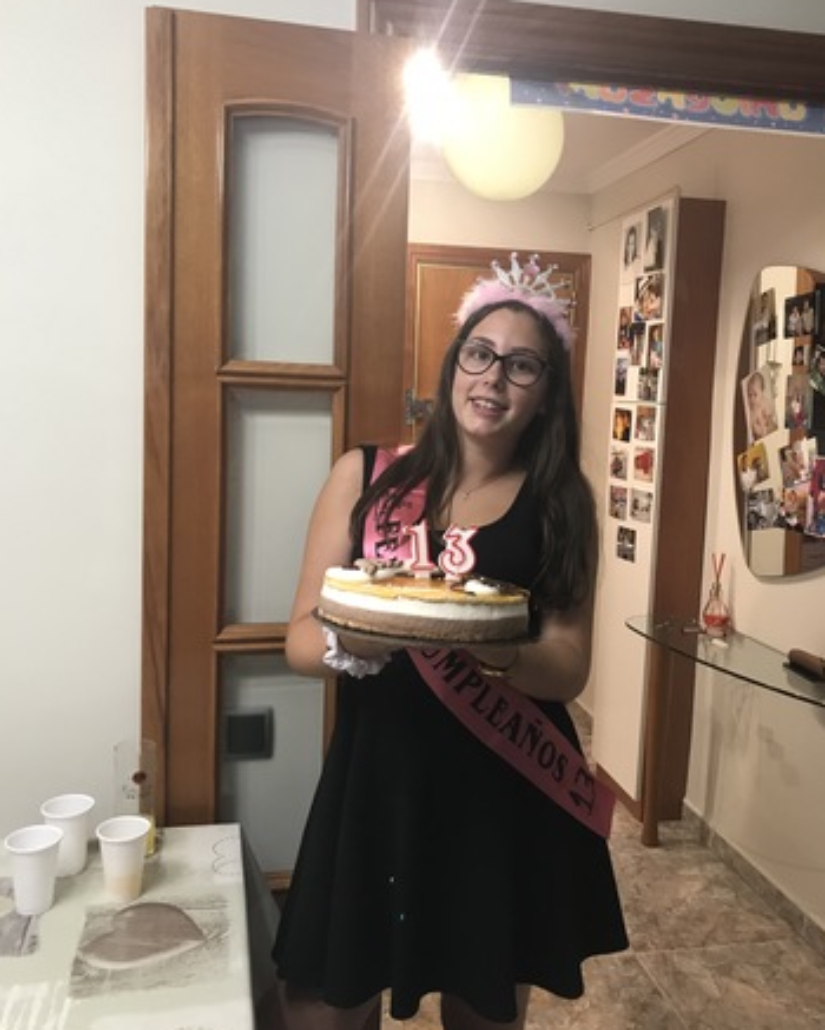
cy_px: 497
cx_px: 412
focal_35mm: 30
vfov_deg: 58.7
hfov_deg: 48.5
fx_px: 915
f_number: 1.8
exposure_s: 1/17
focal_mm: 3.99
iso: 64
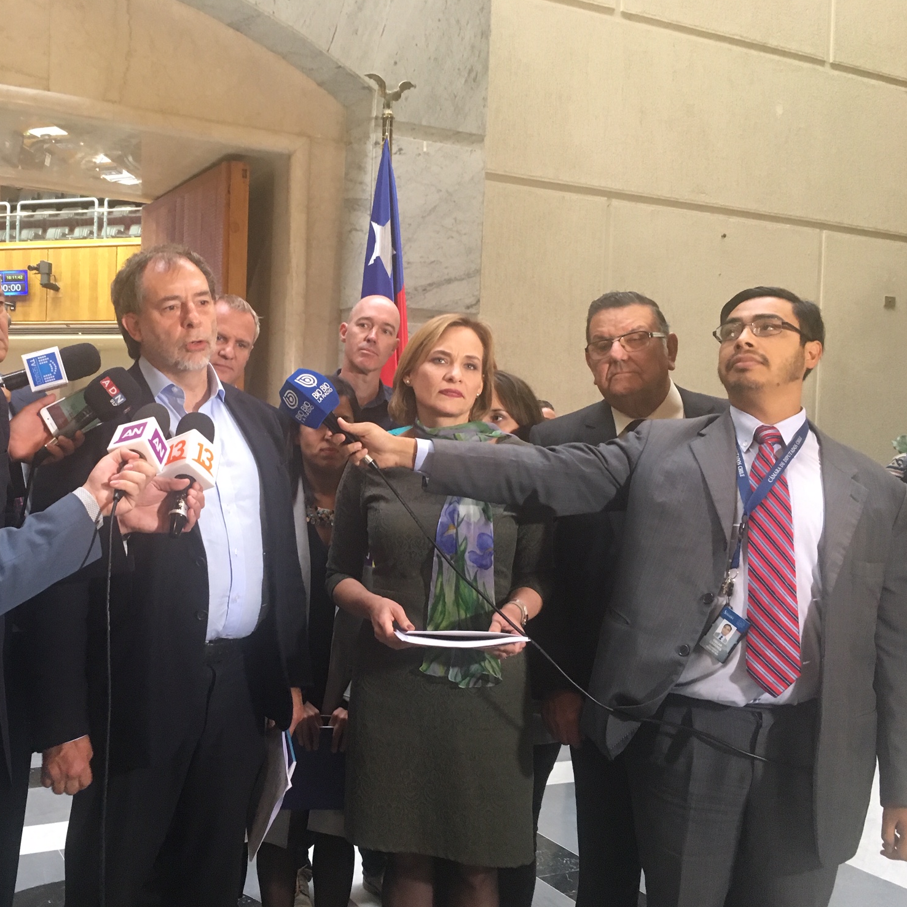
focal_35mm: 35
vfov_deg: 47.2
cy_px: 455
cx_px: 299
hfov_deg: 46.4
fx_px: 1038
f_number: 2.2
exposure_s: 1/33
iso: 200
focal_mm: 4.15
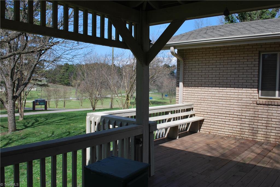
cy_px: 94
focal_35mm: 30
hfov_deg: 61.9
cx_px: 140
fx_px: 233
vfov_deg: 43.7
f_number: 8
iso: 100
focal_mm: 20
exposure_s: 1/250
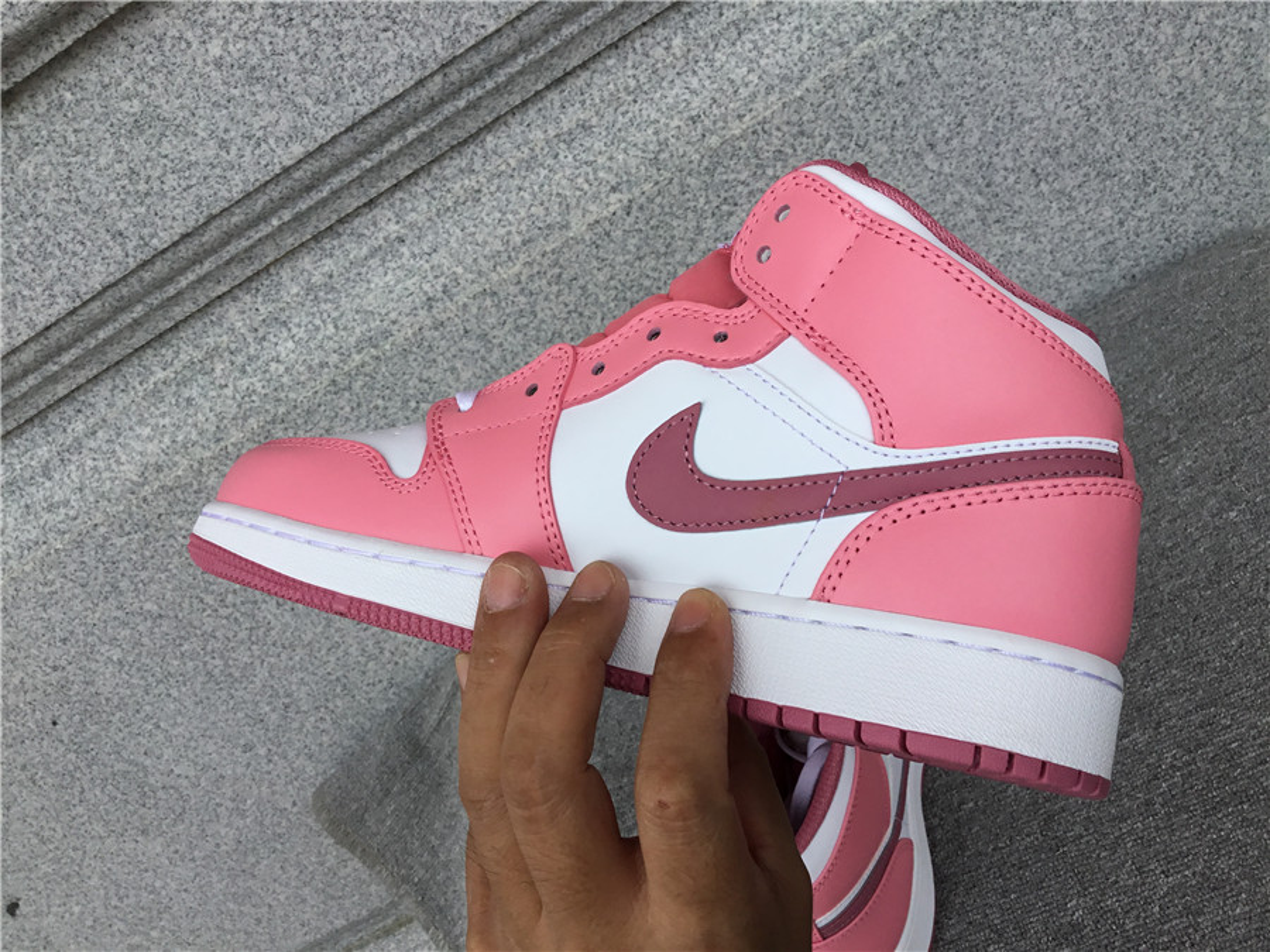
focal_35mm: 31
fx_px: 1137
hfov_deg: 58.4
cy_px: 476
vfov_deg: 45.4
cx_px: 635
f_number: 2.4
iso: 25
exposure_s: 1/485
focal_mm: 3.3
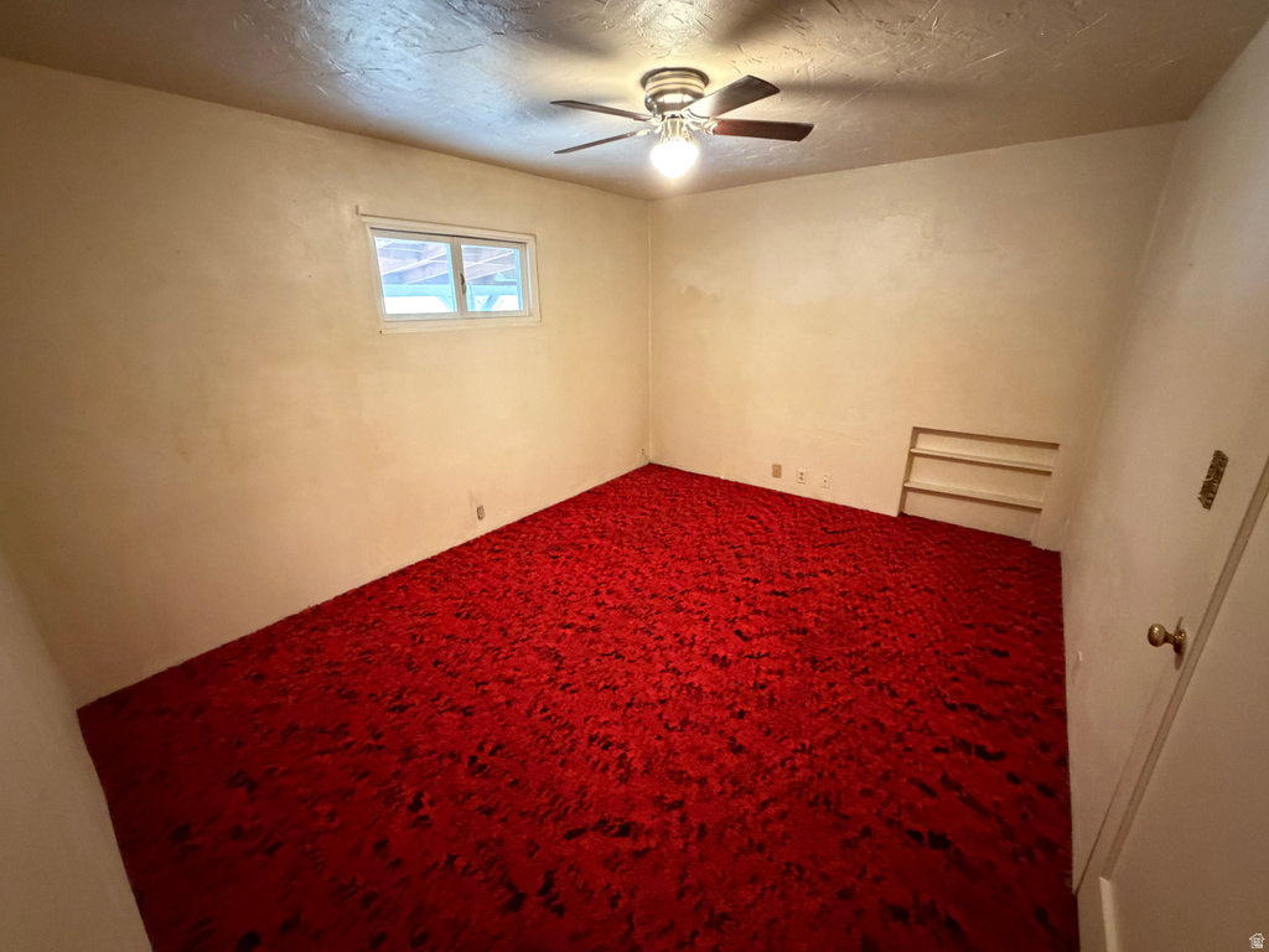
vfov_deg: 85.7
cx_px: 634
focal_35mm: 14
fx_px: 513
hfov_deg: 102.1
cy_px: 476
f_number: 2.2
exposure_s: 1/30
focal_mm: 2.22
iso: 1600
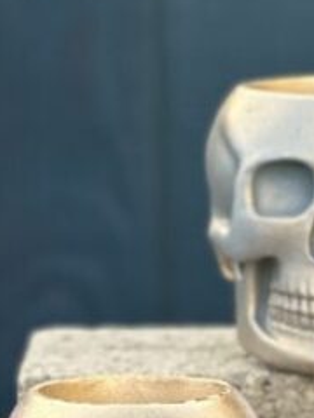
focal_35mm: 328
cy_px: 310
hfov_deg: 4.5
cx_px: 358
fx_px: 3967
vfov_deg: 6.0
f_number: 2.8
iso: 50
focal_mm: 9
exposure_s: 1/121
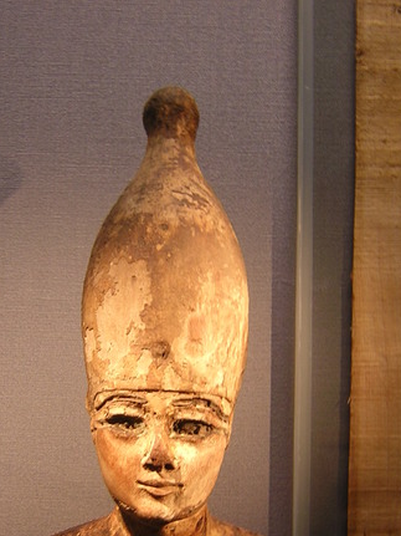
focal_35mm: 49
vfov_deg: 38.4
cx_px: 162
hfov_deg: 29.6
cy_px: 363
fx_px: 757
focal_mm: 4.7
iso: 100
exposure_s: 1/4
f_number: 2.6
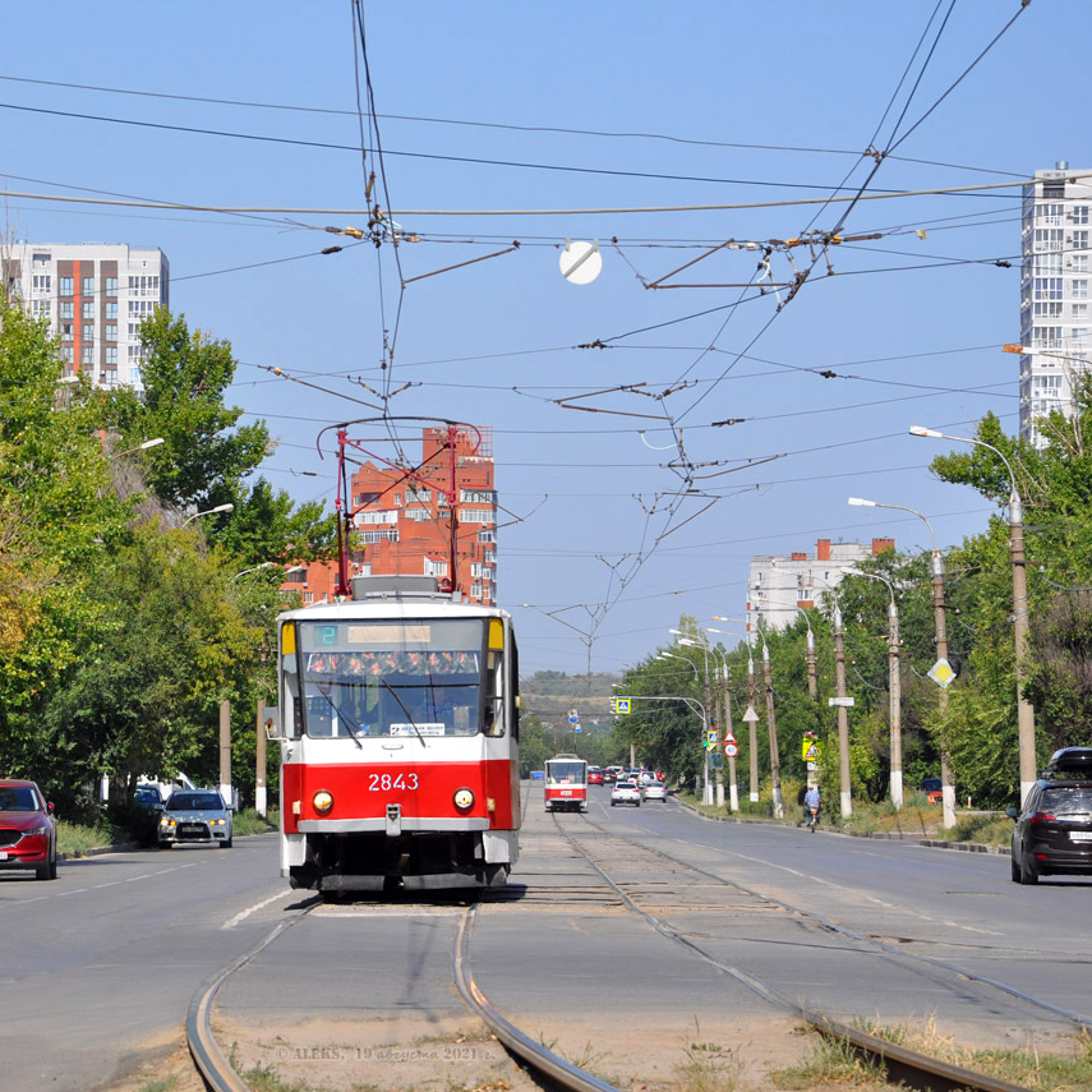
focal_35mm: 178
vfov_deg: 9.8
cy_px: 545
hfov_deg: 9.8
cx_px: 386
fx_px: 6353
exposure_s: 1/500
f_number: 8
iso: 200
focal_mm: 92
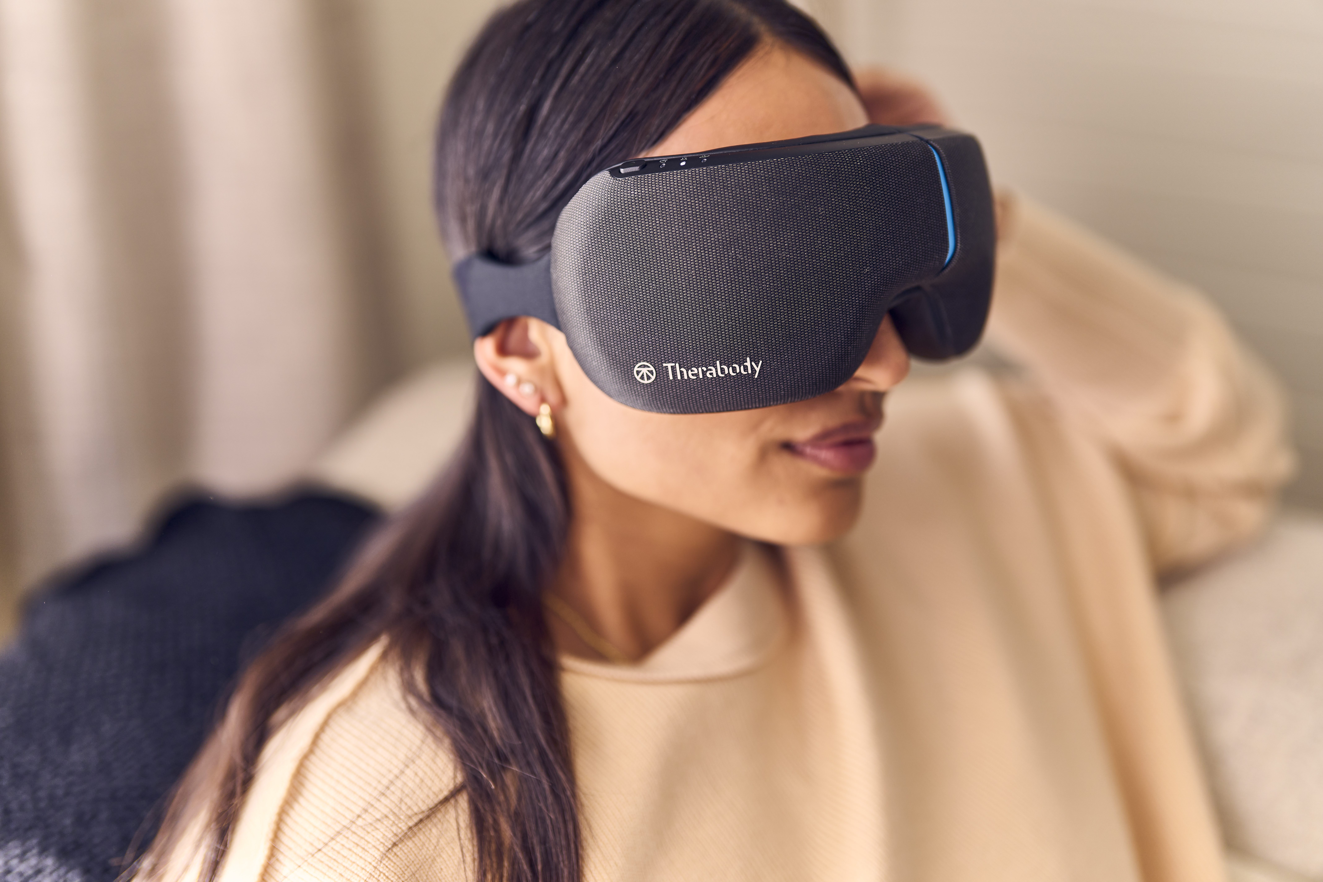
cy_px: 441
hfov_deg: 39.6
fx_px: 1837
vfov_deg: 27.0
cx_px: 662
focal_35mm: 50
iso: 200
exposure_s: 1/400
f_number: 1.6
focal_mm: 50
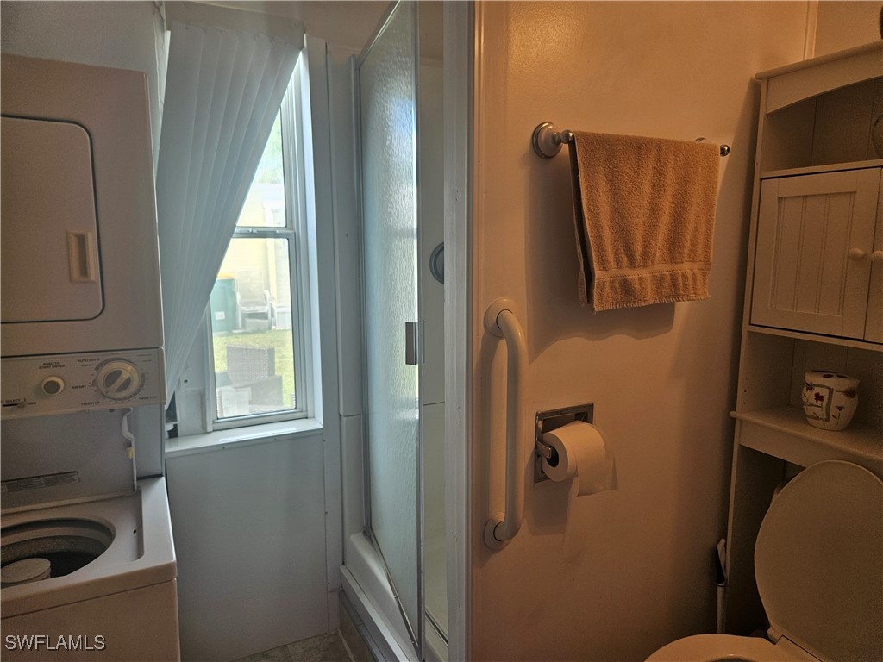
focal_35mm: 23
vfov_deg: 58.9
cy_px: 331
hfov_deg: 73.9
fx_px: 587
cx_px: 442
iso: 50
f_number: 1.8
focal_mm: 5.4
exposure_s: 1/120
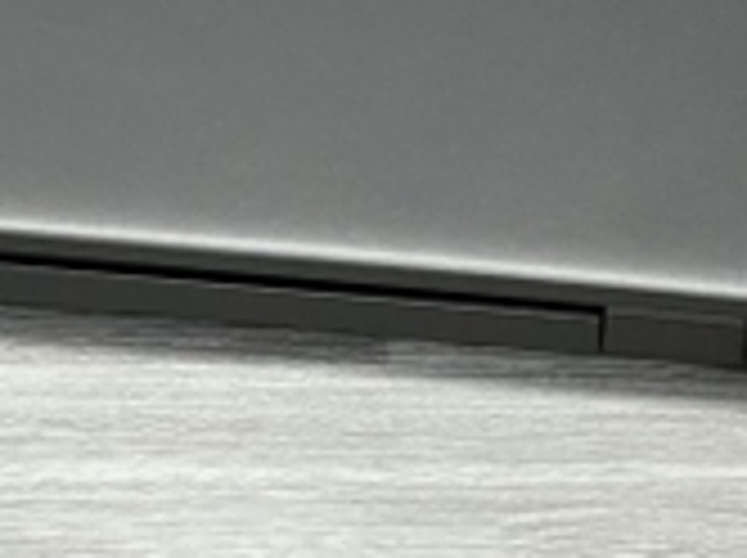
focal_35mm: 223
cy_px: -122
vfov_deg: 6.6
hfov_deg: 8.9
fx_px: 4805
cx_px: 122
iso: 500
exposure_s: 1/100
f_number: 2.8
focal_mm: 9
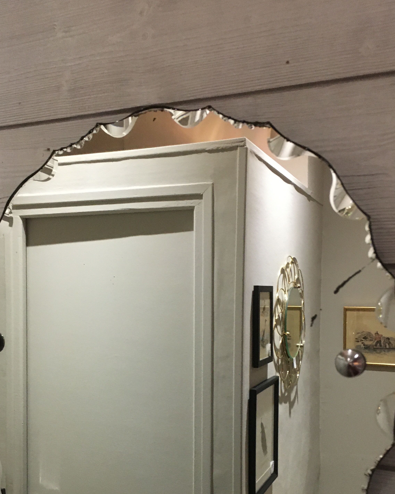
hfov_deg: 37.3
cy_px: 346
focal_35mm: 40
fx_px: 584
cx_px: 182
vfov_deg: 44.8
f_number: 2.2
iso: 200
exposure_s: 1/25
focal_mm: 4.15
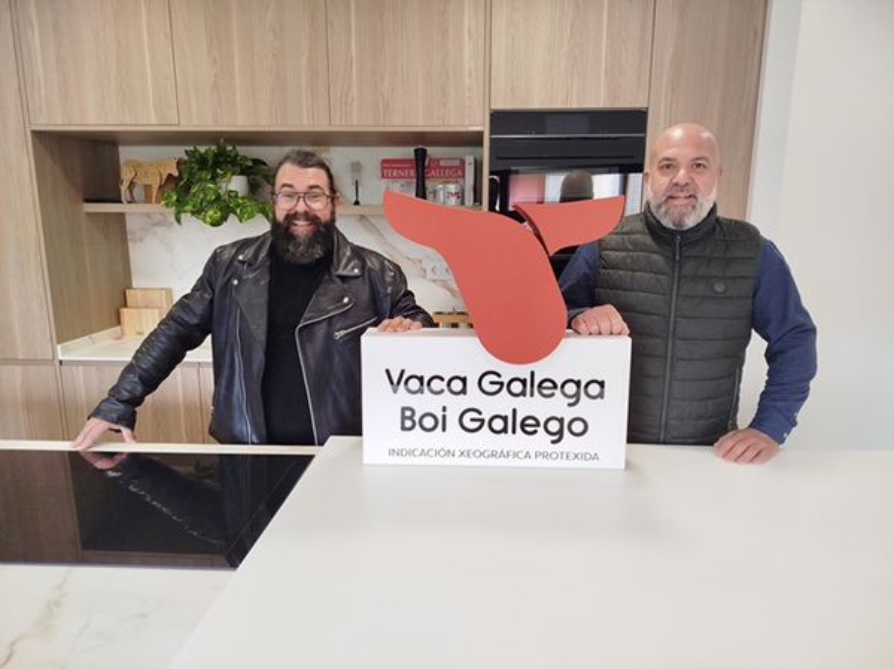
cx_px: 447
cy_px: 334
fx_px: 619
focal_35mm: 24
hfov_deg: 71.6
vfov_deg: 56.7
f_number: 1.7
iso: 80
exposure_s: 1/33
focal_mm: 5.31
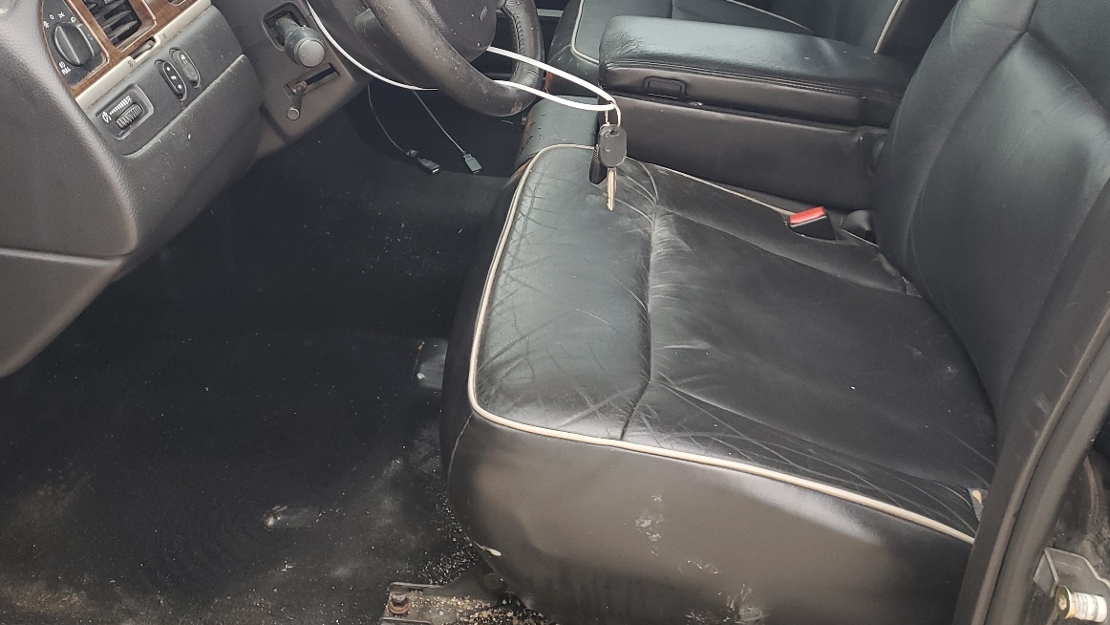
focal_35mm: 39
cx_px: 582
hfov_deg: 51.6
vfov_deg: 29.2
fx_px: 1148
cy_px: 62
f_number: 1.5
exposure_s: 1/60.2
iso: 70
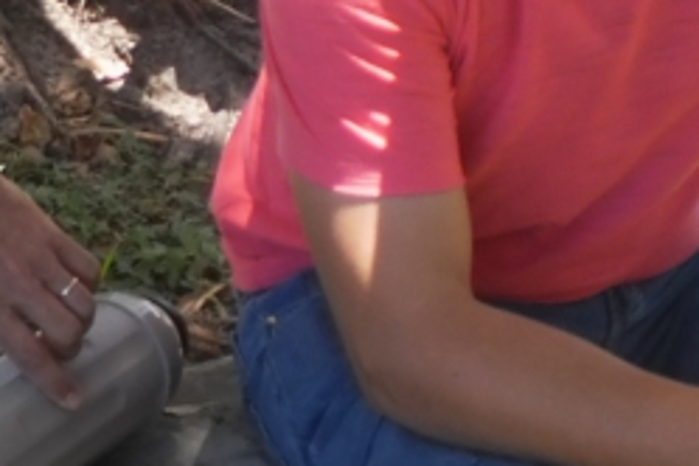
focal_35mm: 154
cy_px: 104
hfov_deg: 13.2
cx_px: 28
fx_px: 2990
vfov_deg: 8.9
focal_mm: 6.3
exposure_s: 1/100
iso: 100
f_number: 3.1
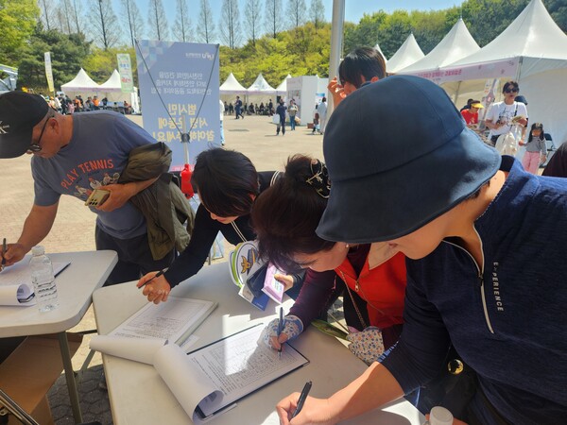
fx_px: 377
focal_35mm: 23
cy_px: 212
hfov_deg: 73.9
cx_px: 284
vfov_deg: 58.9
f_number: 1.8
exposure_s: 1/777
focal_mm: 5.4
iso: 20
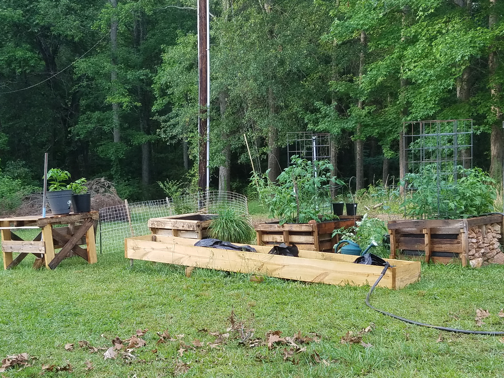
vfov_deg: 53.1
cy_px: 189
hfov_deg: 67.3
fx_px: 379
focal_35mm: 26
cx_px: 252
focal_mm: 4.2
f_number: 1.7
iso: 50
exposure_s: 1/167
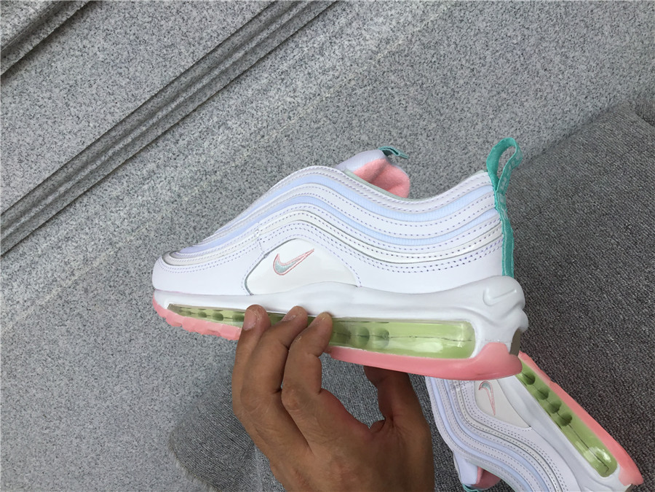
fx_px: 587
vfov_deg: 45.4
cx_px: 328
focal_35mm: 31
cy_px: 246
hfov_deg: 58.4
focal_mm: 3.3
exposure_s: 1/646
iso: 25
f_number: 2.4
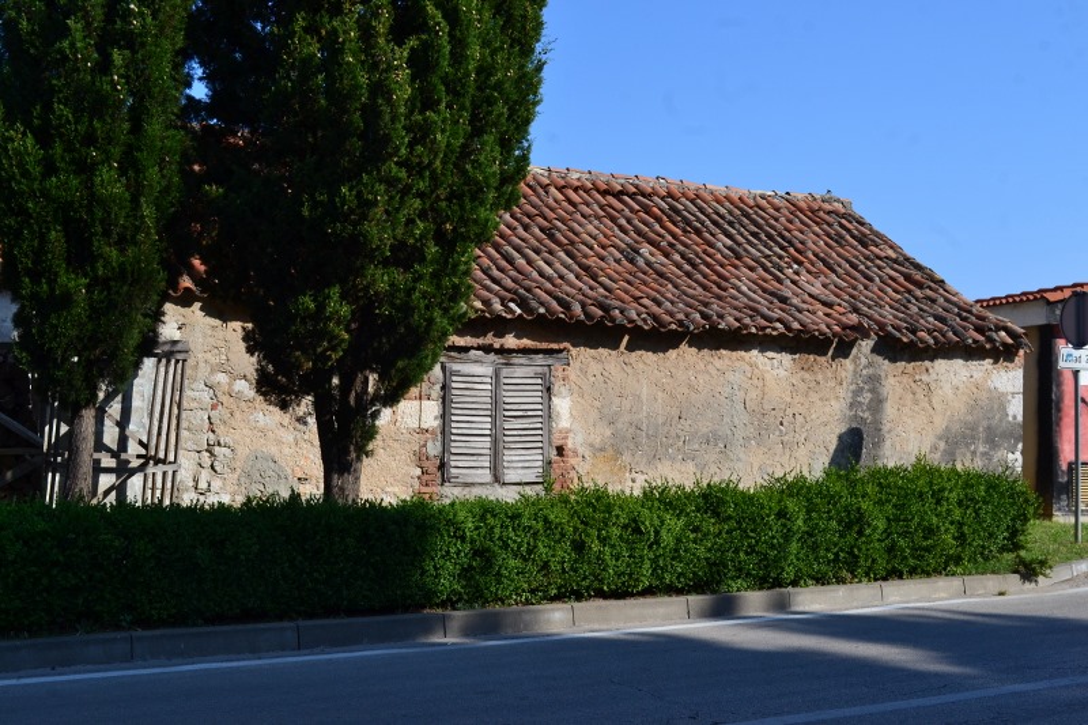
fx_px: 1450
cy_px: 362
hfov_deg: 41.1
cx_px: 544
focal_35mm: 48
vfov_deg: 28.1
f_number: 11
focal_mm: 32
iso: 400
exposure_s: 1/400
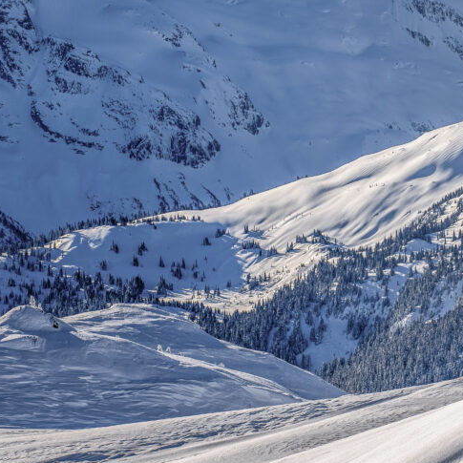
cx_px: 422
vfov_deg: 6.5
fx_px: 4071
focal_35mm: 269
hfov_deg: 6.5
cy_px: 179
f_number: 8
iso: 100
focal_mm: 150
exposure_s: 1/1250
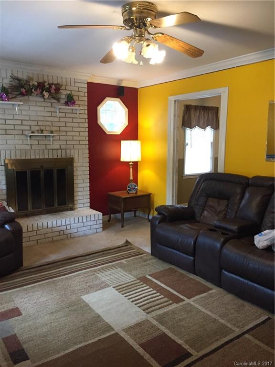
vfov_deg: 61.7
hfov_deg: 48.2
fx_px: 307
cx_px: 138
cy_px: 184
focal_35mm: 29
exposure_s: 1/30
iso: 160
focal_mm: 4.15
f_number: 2.2
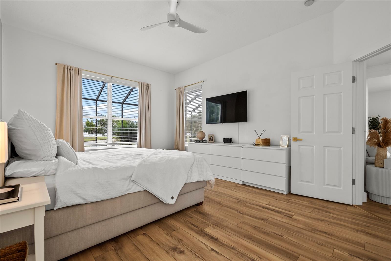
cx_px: 196
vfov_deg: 77.4
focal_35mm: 15
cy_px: 130
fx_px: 163
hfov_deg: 100.4
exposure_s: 1/10
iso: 500
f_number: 9
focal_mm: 15
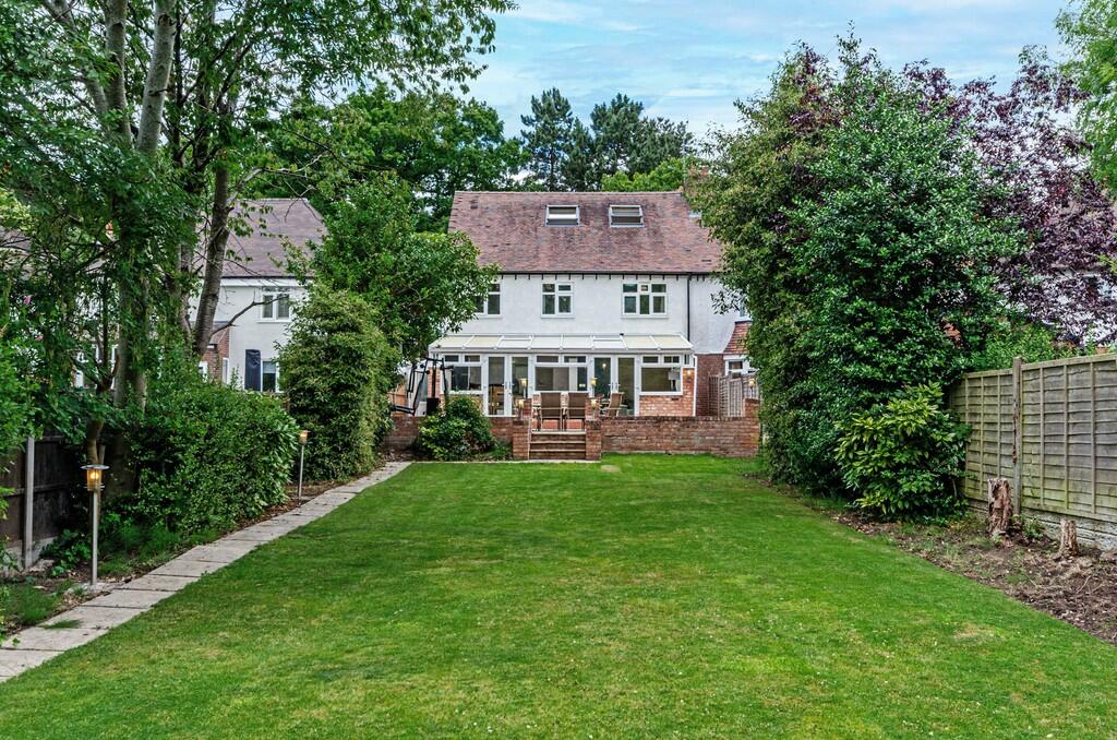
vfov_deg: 43.4
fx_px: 929
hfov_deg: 62.0
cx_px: 558
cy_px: 370
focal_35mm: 30
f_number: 10
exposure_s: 1/250
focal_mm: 20
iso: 400
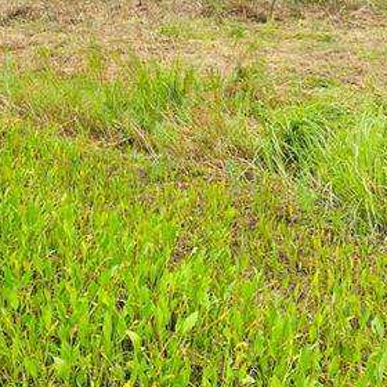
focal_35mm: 63
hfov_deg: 27.3
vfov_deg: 24.9
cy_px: -66
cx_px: 171
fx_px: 797
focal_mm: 4.25
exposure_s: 1/3401
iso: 32
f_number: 1.8
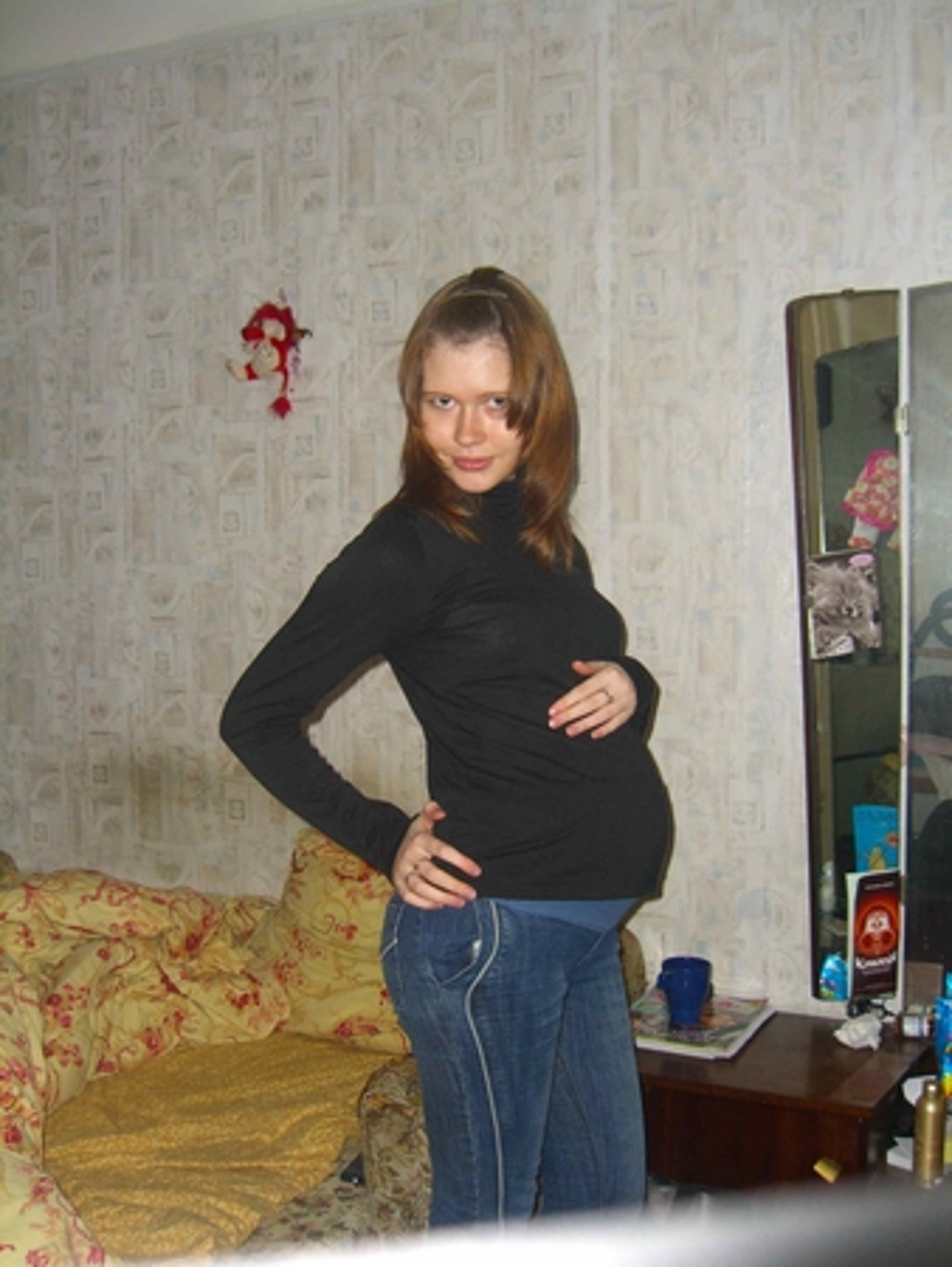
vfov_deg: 49.0
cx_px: 476
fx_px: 1392
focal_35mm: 38
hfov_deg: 37.8
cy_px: 634
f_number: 2.8
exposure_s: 1/60
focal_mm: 7.9
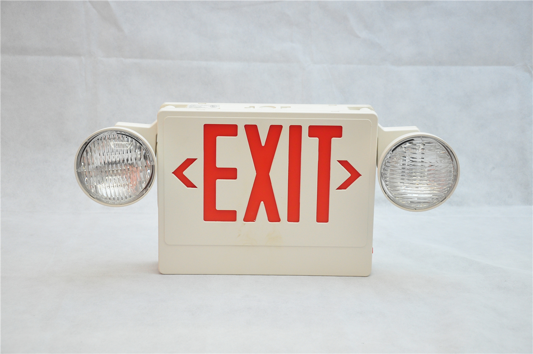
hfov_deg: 27.0
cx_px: 266
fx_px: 1109
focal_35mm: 75
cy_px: 177
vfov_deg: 18.1
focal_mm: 50
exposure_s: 1/80
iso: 1000
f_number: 5
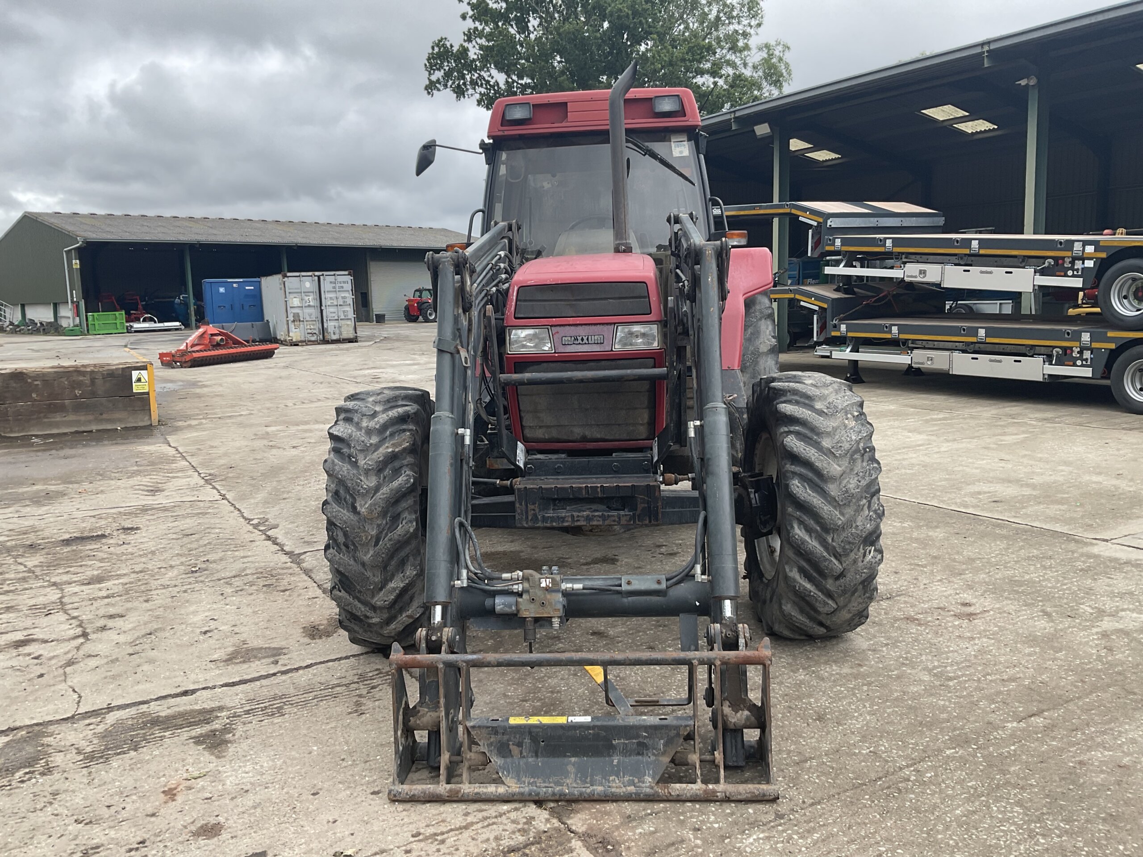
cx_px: 572
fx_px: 958
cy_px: 428
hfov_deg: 61.7
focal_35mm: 29
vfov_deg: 48.2
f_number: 1.8
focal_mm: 3
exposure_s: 1/545
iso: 16
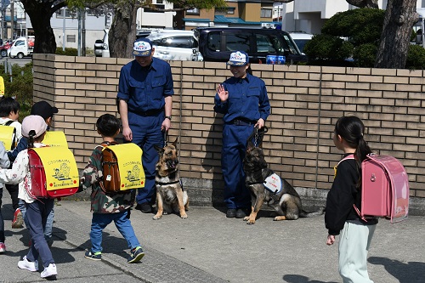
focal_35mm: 82
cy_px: 142
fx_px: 968
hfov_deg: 24.8
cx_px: 212
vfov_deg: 16.6
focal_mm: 55
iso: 800
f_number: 8
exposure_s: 1/4000
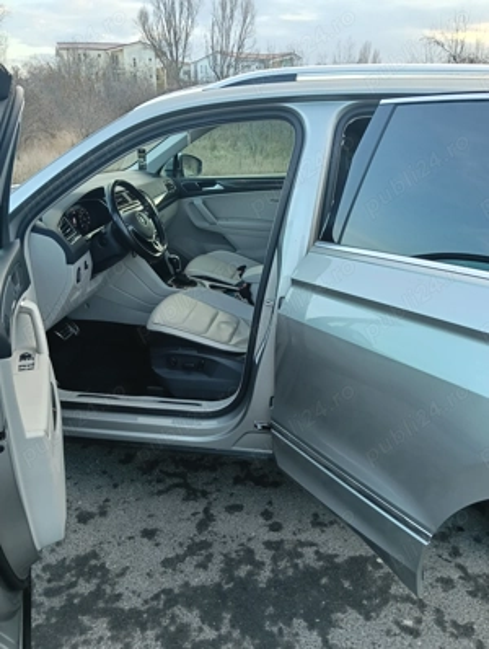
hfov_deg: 51.5
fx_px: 507
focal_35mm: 27
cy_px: 324
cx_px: 244
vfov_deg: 65.2
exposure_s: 1/33.3
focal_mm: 3.98
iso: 64
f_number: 1.8
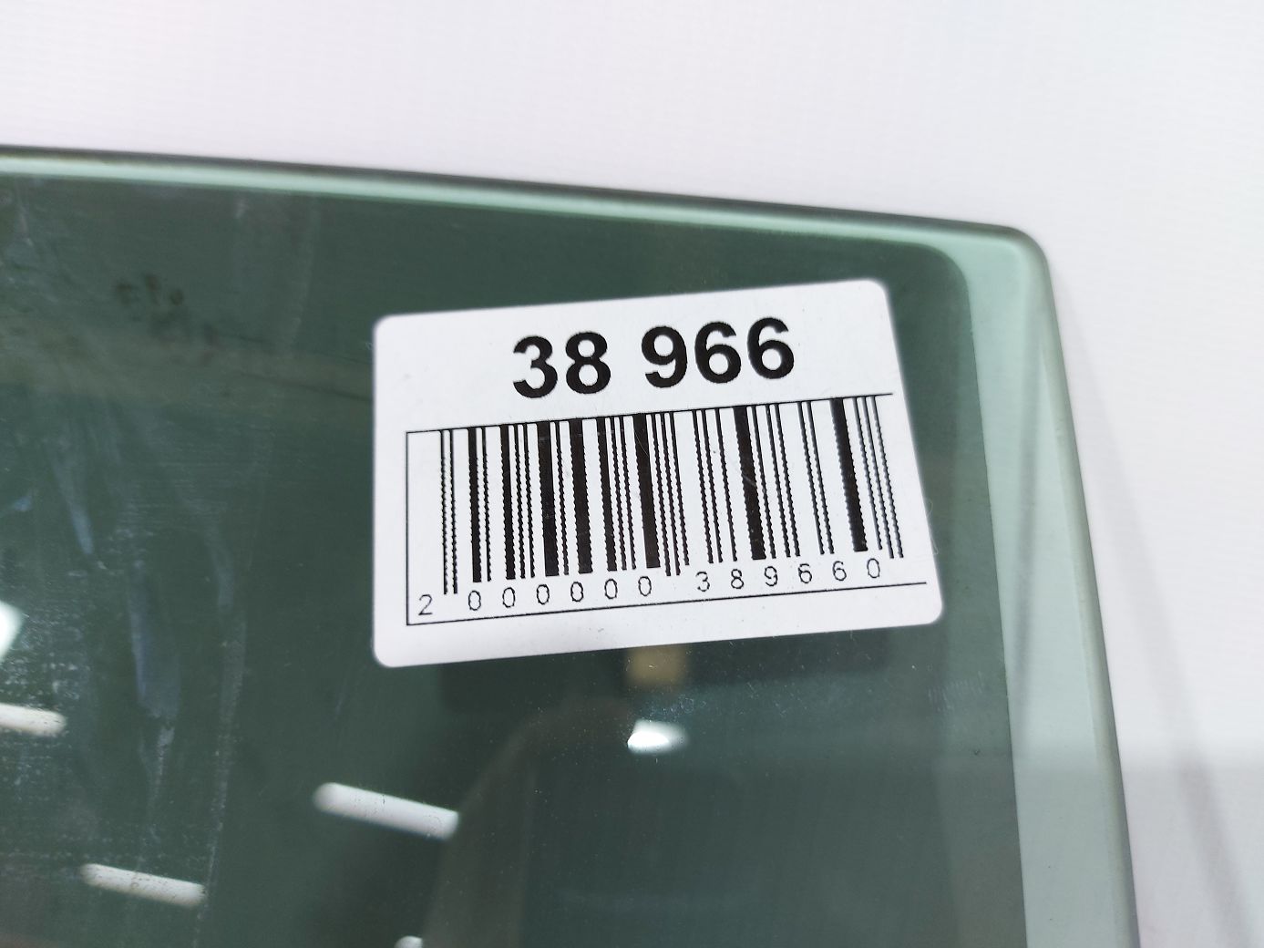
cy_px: 474
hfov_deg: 71.6
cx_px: 632
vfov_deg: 56.8
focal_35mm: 24
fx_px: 876
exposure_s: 1/50
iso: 64
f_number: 1.8
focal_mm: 5.23
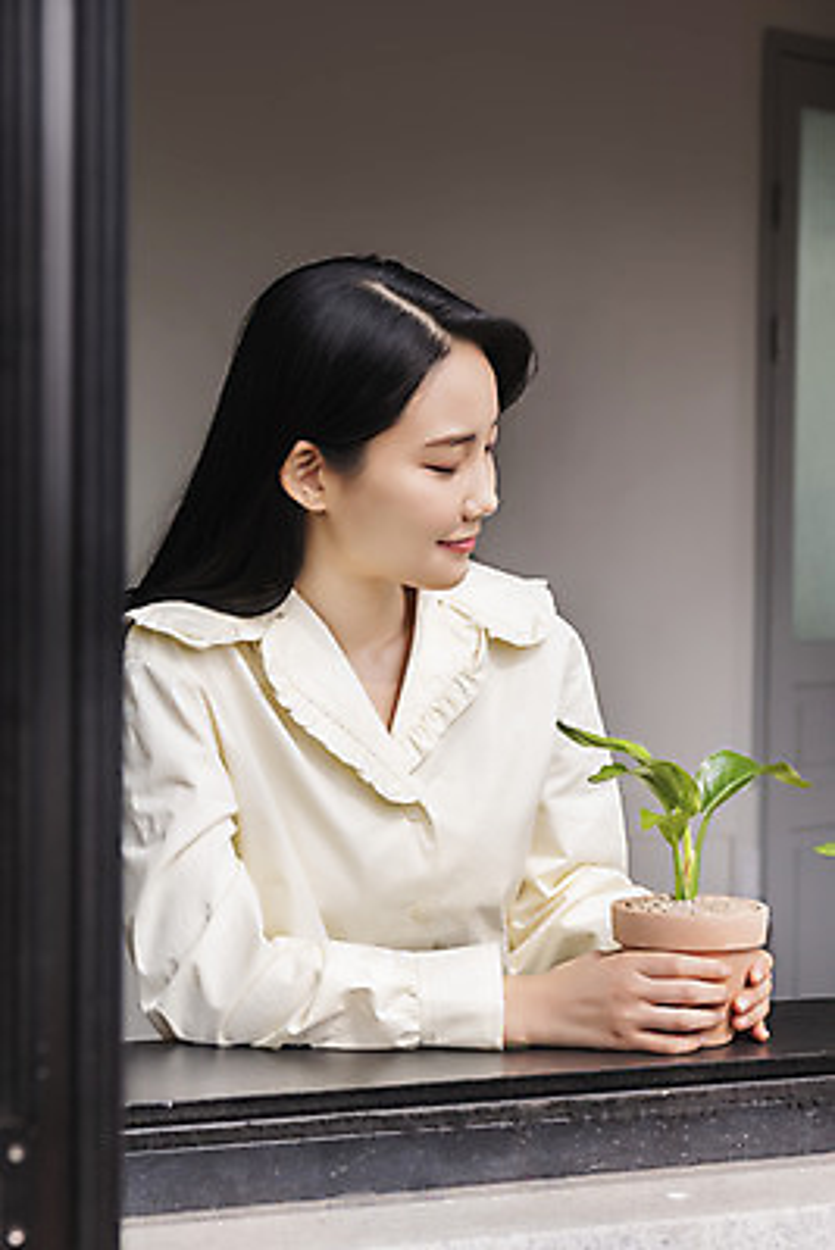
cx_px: 418
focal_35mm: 70
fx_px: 2433
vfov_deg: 28.8
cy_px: 625
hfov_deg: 19.5
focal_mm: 70
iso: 100
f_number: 6.3
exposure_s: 1/200
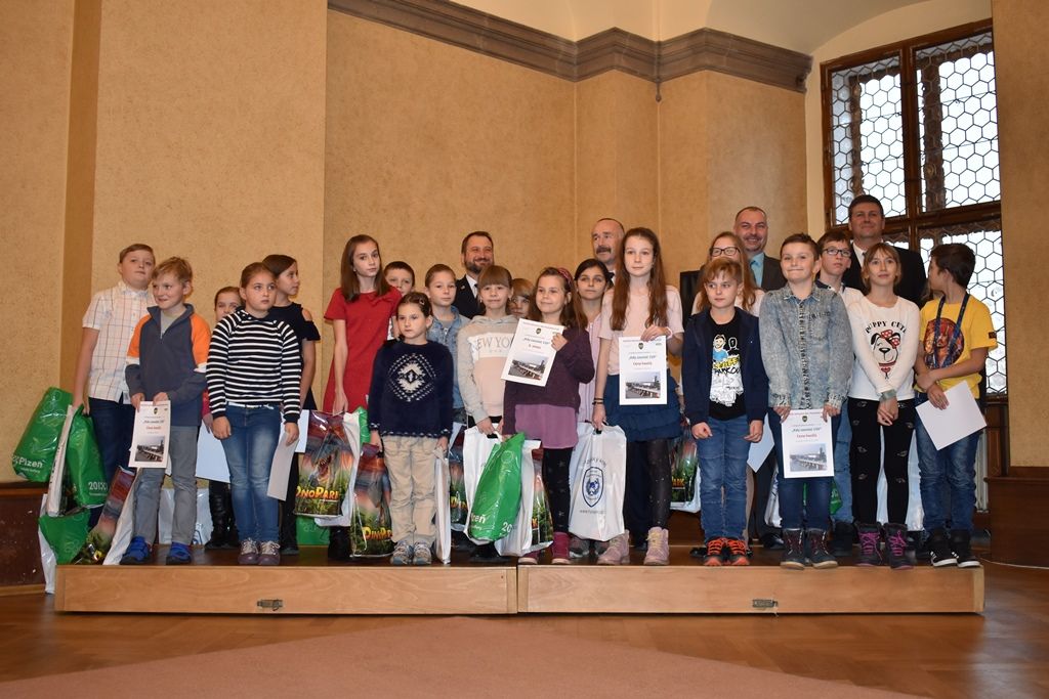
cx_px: 524
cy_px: 350
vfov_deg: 35.5
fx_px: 1093
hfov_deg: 51.3
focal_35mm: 38
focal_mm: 25
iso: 500
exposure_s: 1/60
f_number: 4
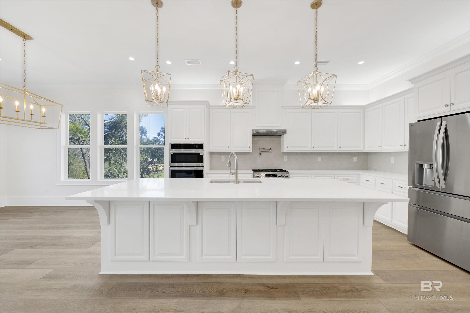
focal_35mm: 14
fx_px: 189
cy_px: 156
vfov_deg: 79.2
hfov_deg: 102.3
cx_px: 235
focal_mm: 14.5
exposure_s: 1/60
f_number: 11
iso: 500
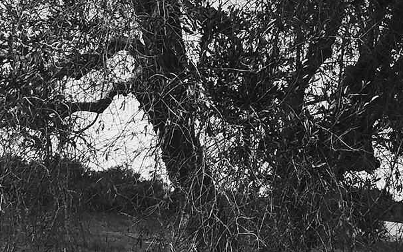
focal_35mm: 122
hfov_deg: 17.0
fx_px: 1340
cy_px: 2
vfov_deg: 10.6
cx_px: 322
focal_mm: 4.15
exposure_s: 1/1130
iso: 32
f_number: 2.2
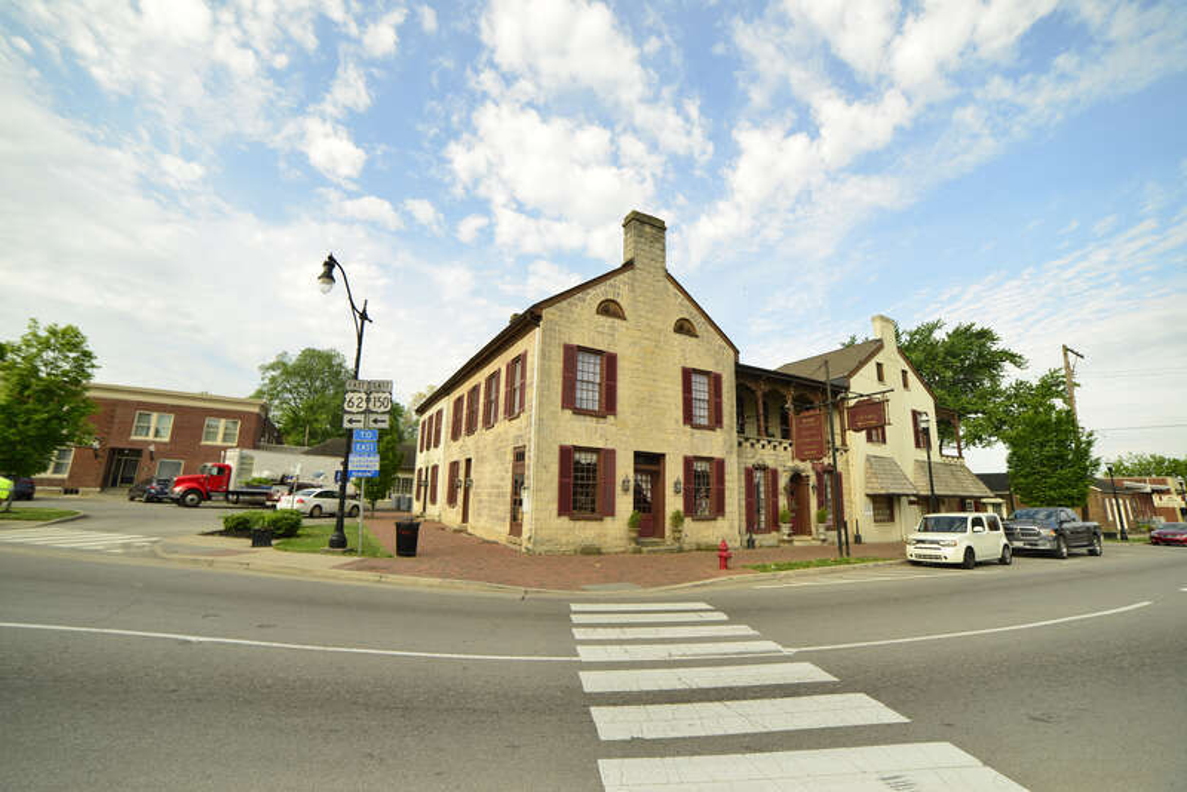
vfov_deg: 81.3
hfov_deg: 104.2
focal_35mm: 14
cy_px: 396
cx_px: 594
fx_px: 462
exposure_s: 1/200
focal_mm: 14
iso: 100
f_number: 7.1
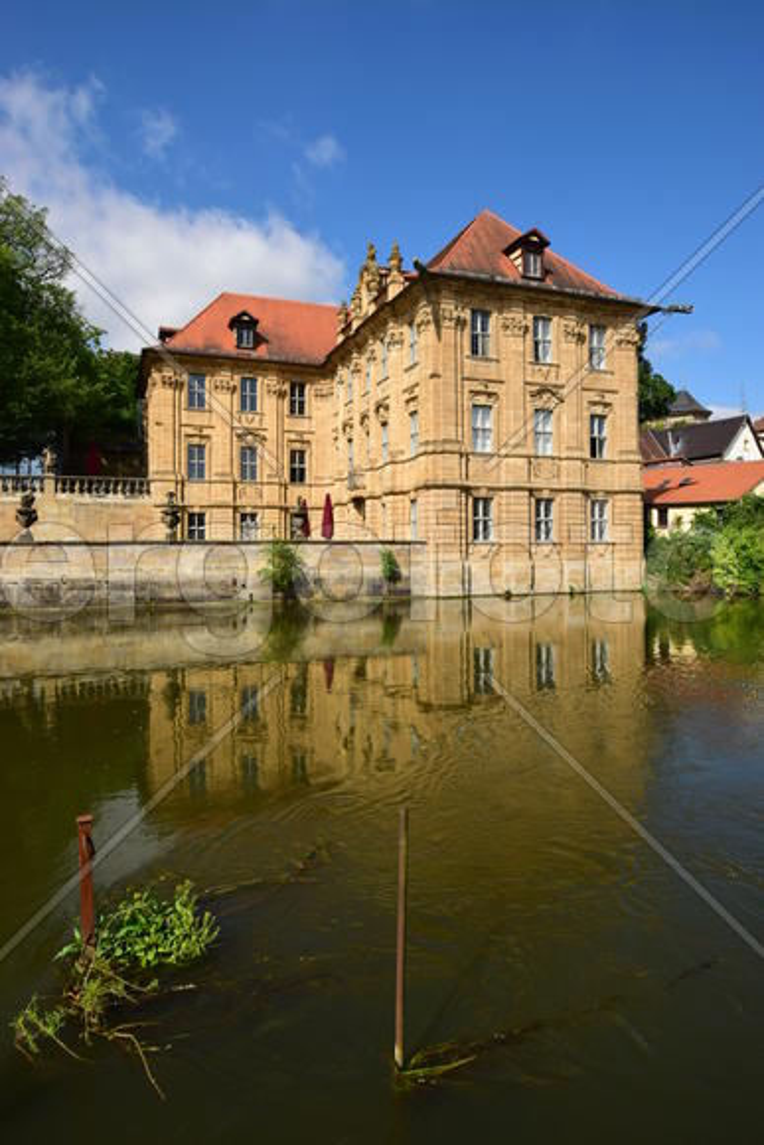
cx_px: 382
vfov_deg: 85.4
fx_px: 620
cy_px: 572
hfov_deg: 63.2
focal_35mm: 20
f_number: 10
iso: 100
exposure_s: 1/160
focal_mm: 13
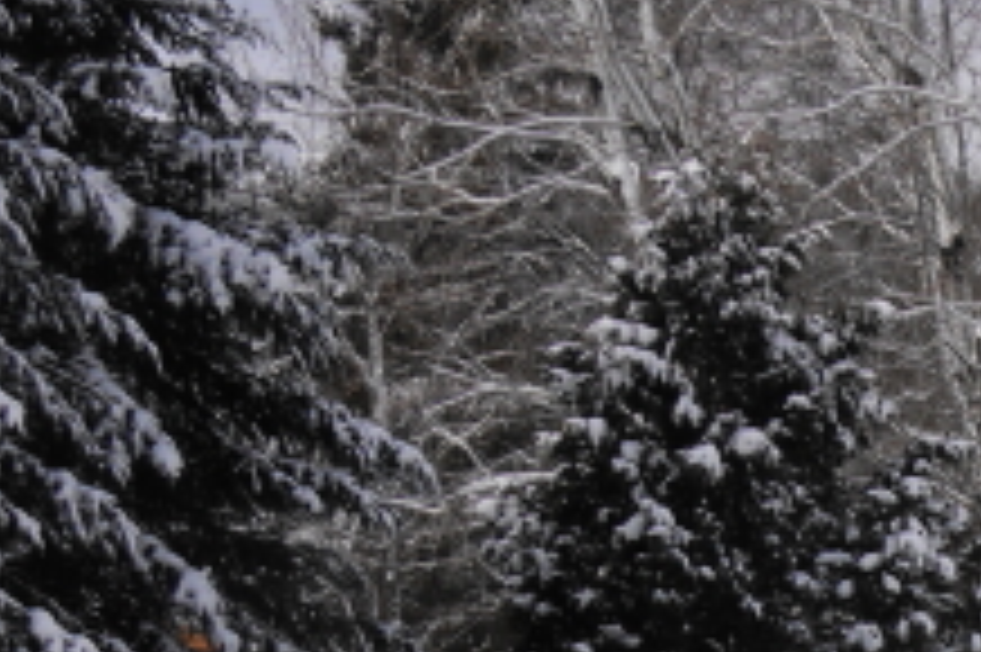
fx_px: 4493
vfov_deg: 8.0
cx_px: 2007
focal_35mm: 165
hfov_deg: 11.2
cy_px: 1214
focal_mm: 24
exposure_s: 1/100
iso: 100
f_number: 11
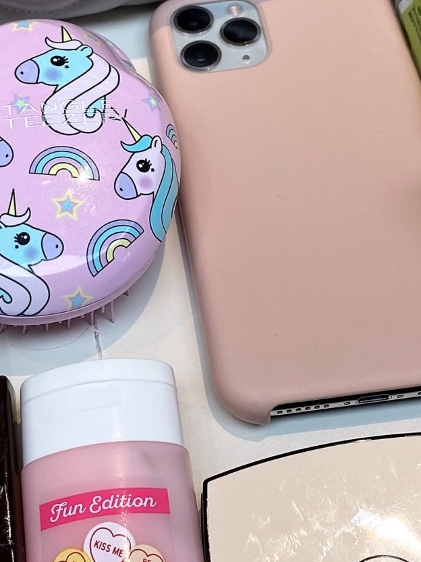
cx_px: 134
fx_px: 1297
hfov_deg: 18.4
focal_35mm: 80
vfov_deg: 24.3
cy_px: 177
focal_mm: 4.25
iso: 64
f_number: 1.8
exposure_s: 1/100
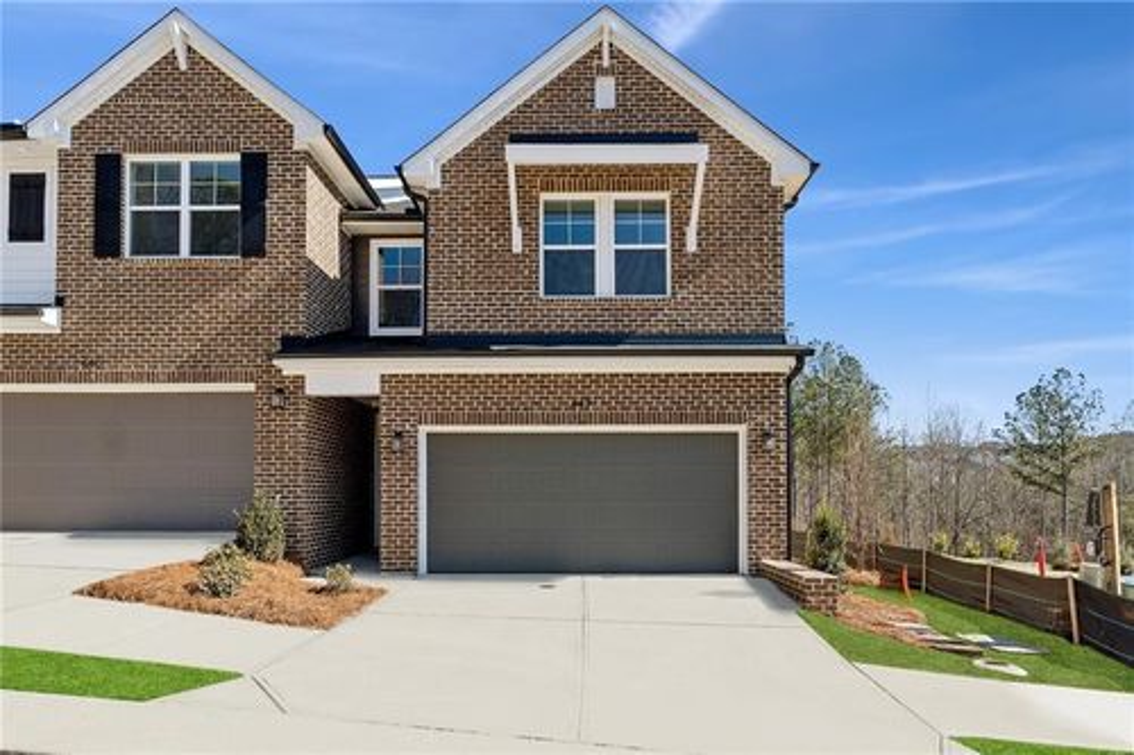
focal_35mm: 16
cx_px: 567
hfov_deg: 95.0
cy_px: 378
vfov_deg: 72.0
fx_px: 520
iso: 100
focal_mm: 11
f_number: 8
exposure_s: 1/200
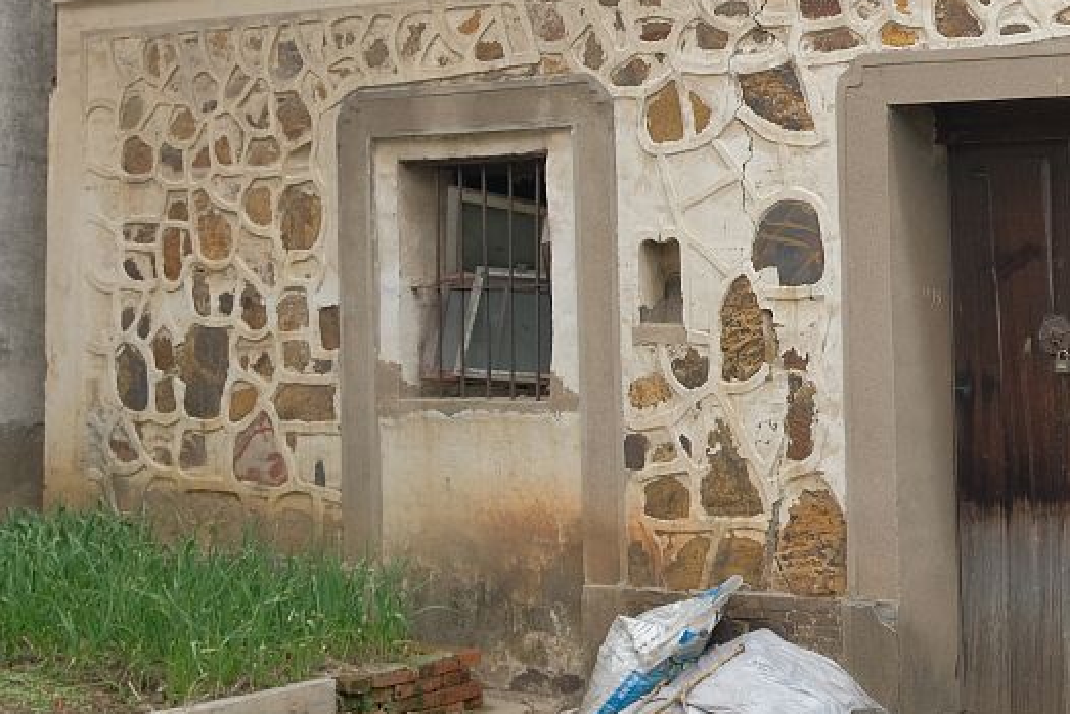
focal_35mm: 78
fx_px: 2319
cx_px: 1127
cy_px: 164
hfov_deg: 24.5
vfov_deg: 17.4
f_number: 5.6
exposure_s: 1/170
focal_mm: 22.8
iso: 200
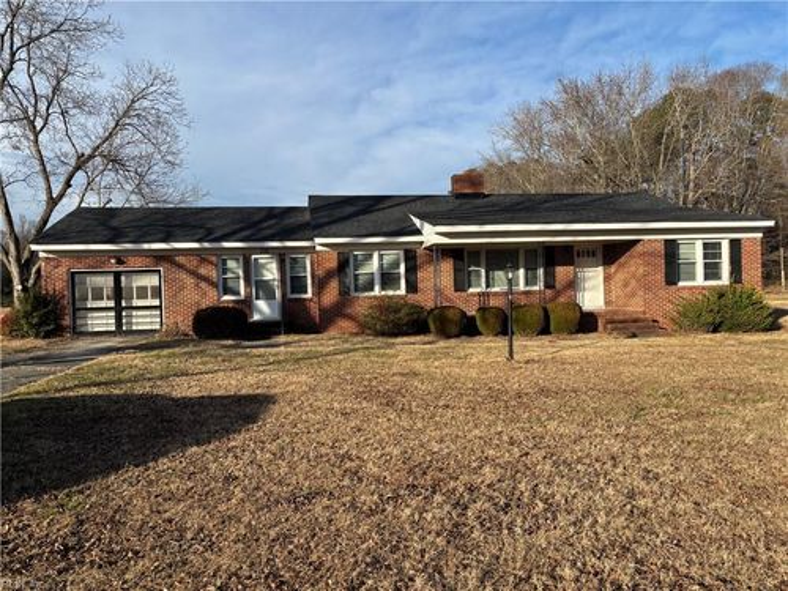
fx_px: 592
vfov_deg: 53.1
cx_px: 394
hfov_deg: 67.3
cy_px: 296
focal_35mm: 26
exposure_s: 1/2288
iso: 50
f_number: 1.6
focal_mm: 5.96
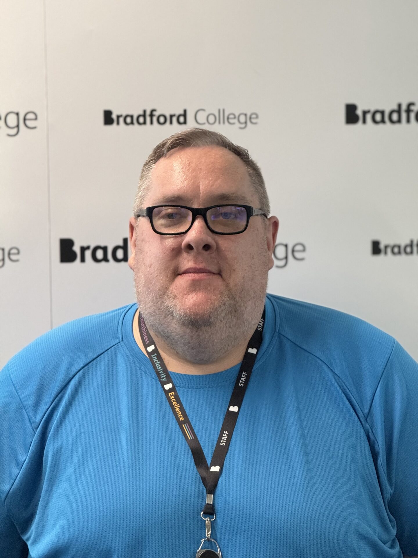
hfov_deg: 12.3
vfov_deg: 16.4
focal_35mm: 120
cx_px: 209
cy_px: 279
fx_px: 1932
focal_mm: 15.66
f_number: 2.8
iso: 320
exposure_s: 1/104
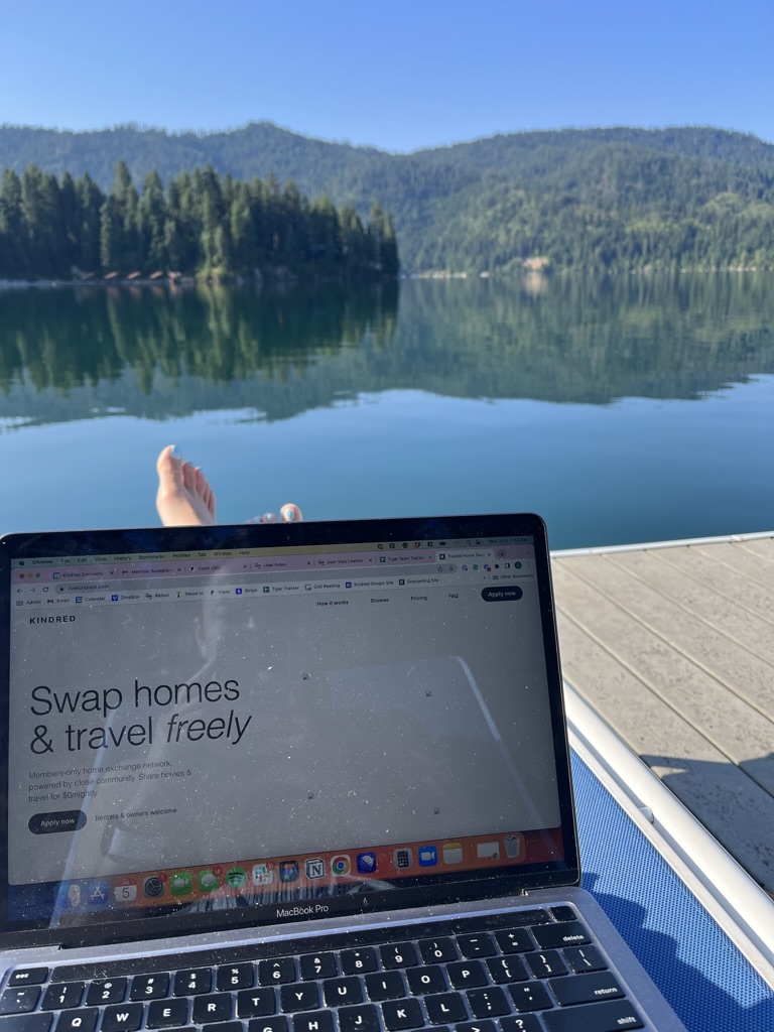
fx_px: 775
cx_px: 387
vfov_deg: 67.3
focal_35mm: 26
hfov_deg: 53.1
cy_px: 516
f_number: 1.6
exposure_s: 1/1106
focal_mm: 5.1
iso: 50
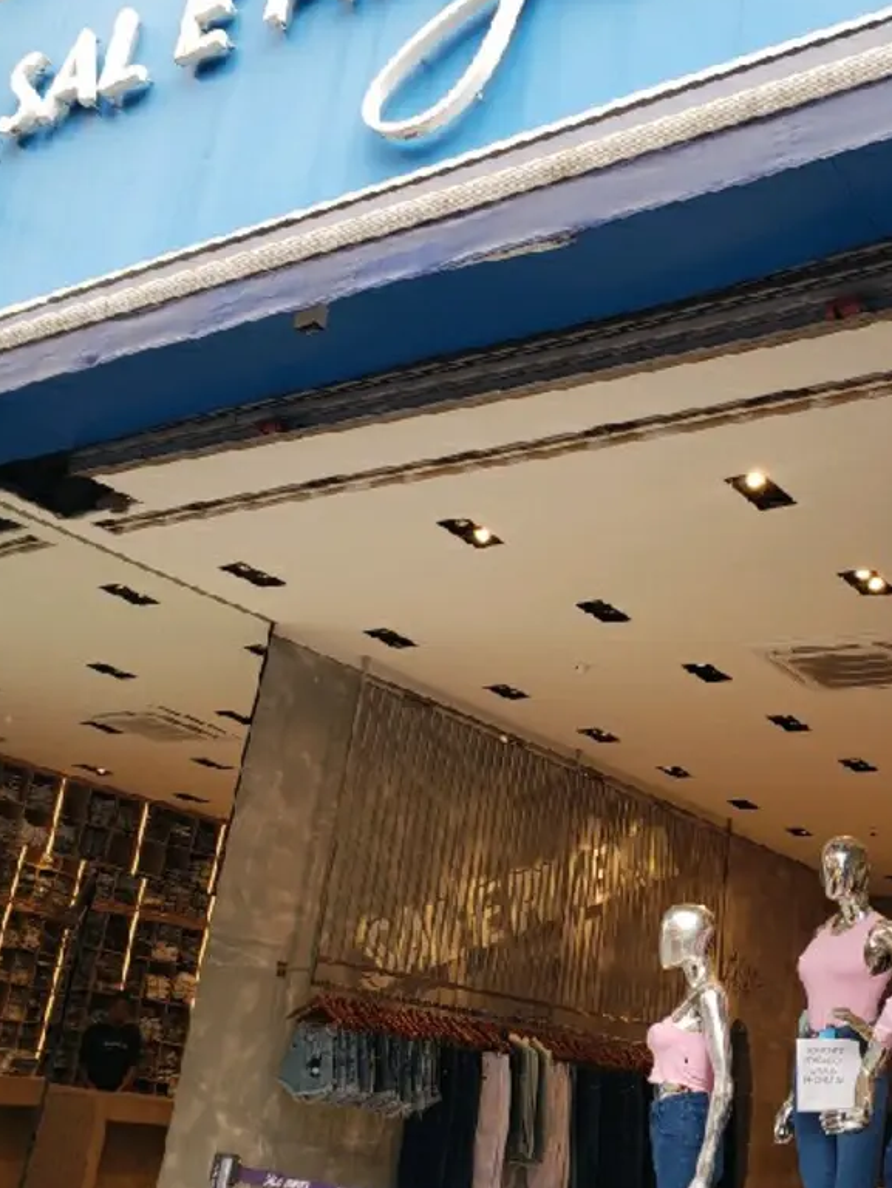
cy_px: 548
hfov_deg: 36.4
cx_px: 598
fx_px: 1340
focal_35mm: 39
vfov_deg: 47.8
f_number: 2.4
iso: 50
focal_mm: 4.3
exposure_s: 1/208
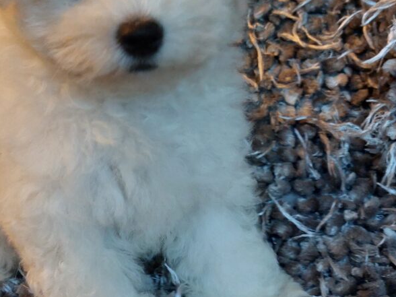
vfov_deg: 41.7
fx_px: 389
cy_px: 163
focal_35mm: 34
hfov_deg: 53.4
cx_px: 150
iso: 500
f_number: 1.8
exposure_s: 1/60
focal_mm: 5.23
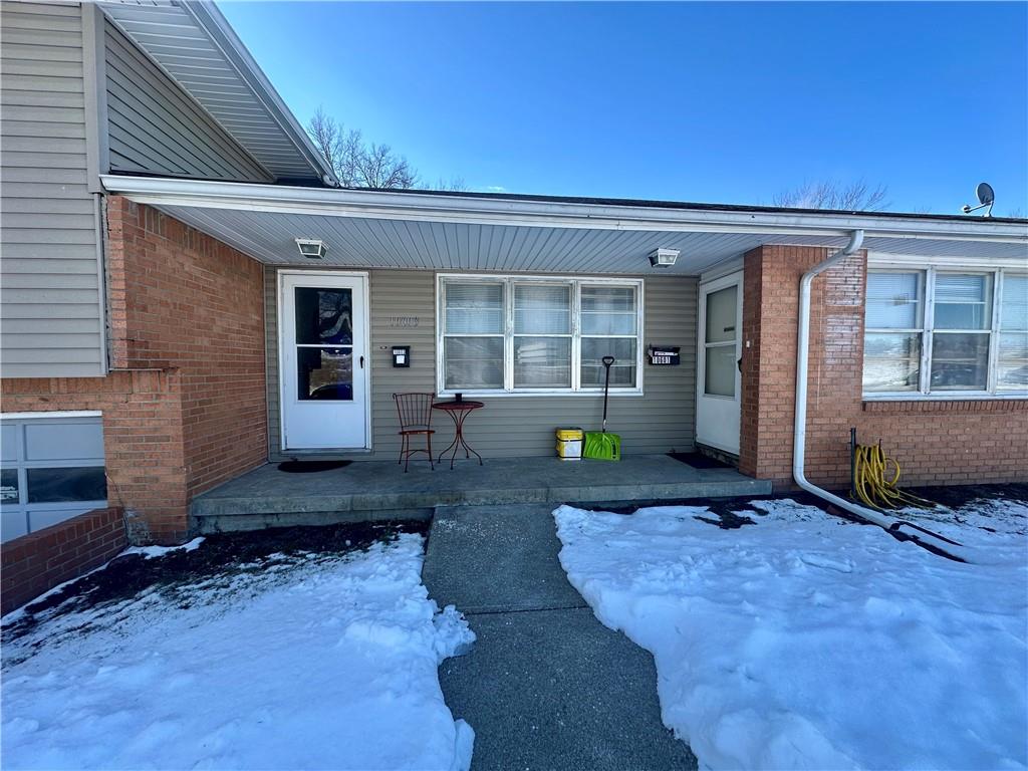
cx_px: 514
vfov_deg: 85.7
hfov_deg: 102.1
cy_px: 386
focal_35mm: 14
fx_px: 416
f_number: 2.2
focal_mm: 2.22
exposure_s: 1/556
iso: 40
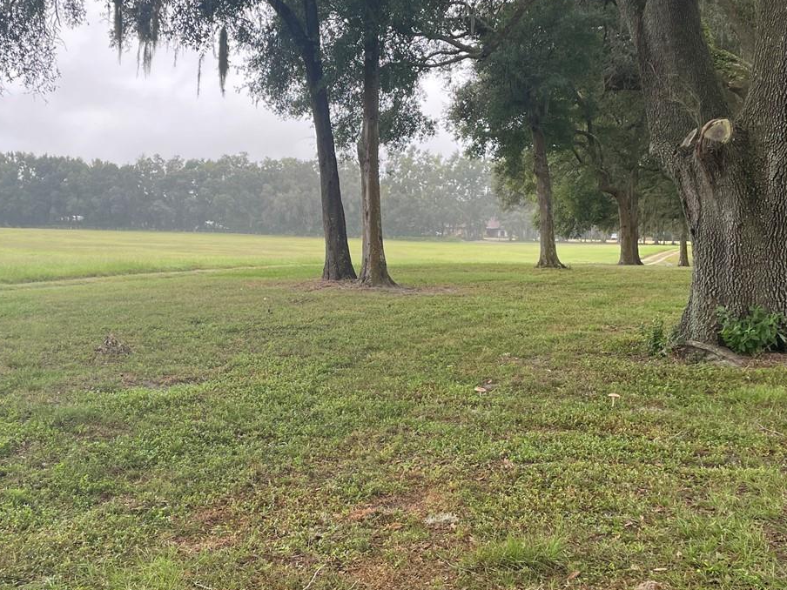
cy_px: 304
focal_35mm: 46
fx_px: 1046
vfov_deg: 31.5
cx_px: 324
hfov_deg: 41.1
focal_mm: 4.2
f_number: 1.6
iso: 32
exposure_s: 1/201
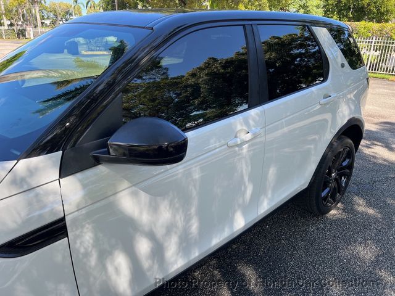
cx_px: 198
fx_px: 297
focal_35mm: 26
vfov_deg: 53.1
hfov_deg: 67.3
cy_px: 148
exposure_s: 1/696
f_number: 1.5
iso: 50
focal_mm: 5.7
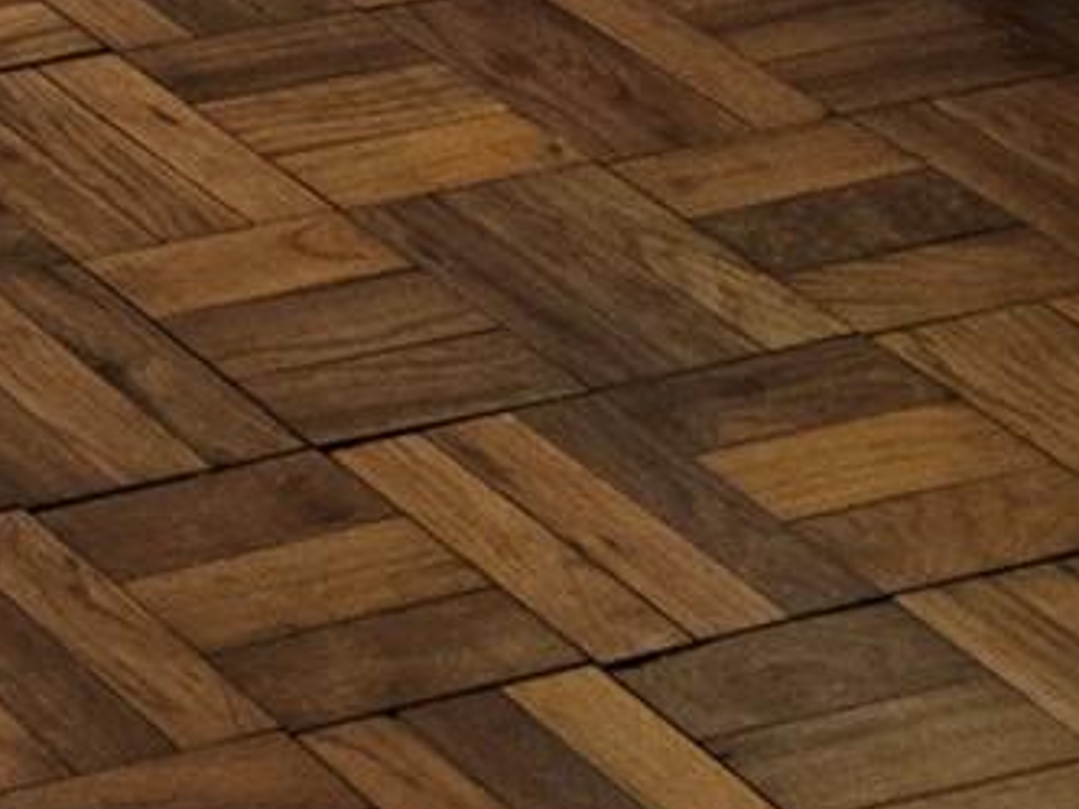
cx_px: -2064
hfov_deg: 10.4
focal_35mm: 142
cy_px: -1225
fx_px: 4426
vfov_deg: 9.2
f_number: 1.8
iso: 125
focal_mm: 5.4
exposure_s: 1/120
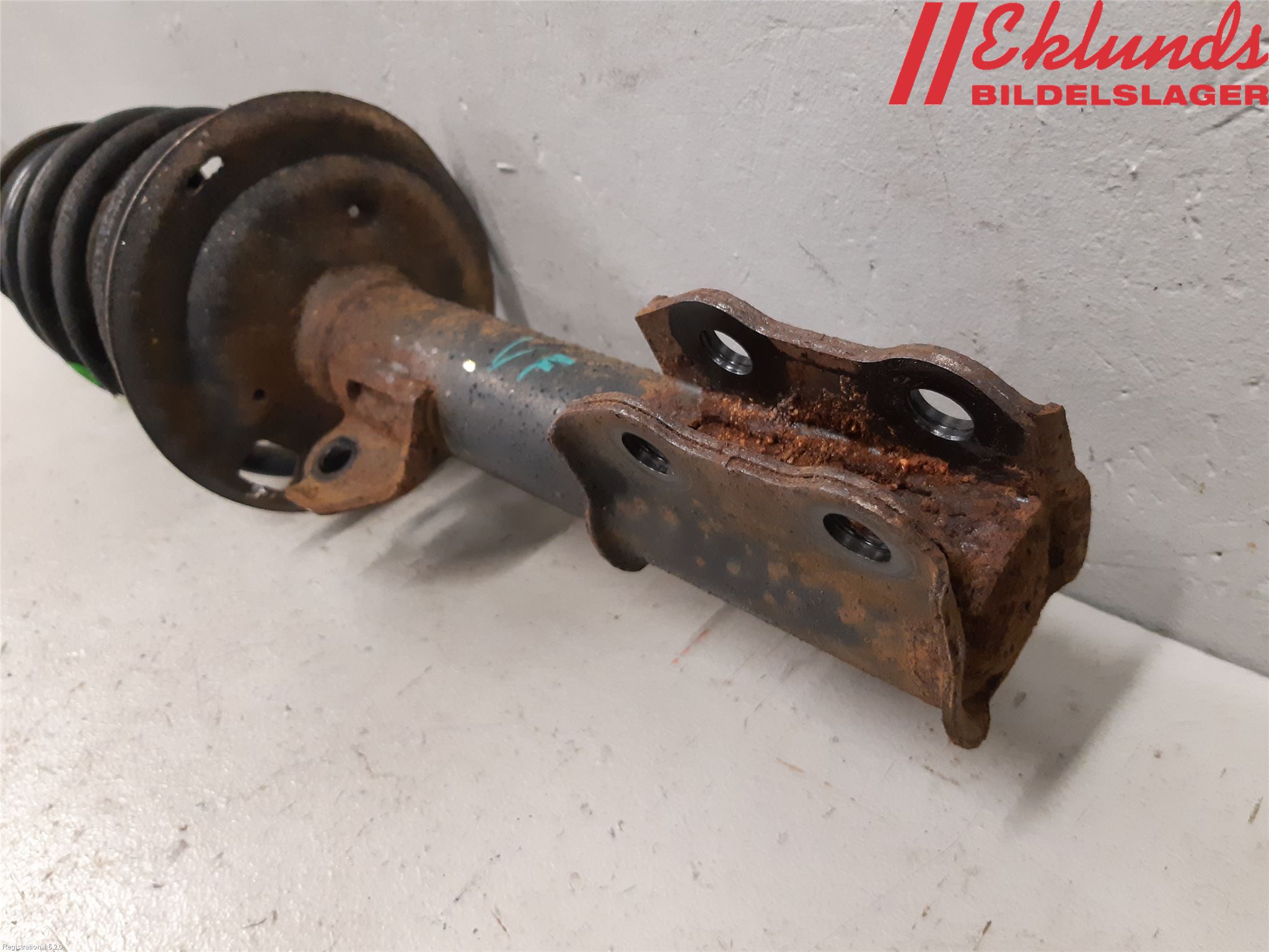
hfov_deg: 67.3
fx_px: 953
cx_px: 634
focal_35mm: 26
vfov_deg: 53.1
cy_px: 476
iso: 250
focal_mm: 3.93
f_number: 1.7
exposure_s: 1/50
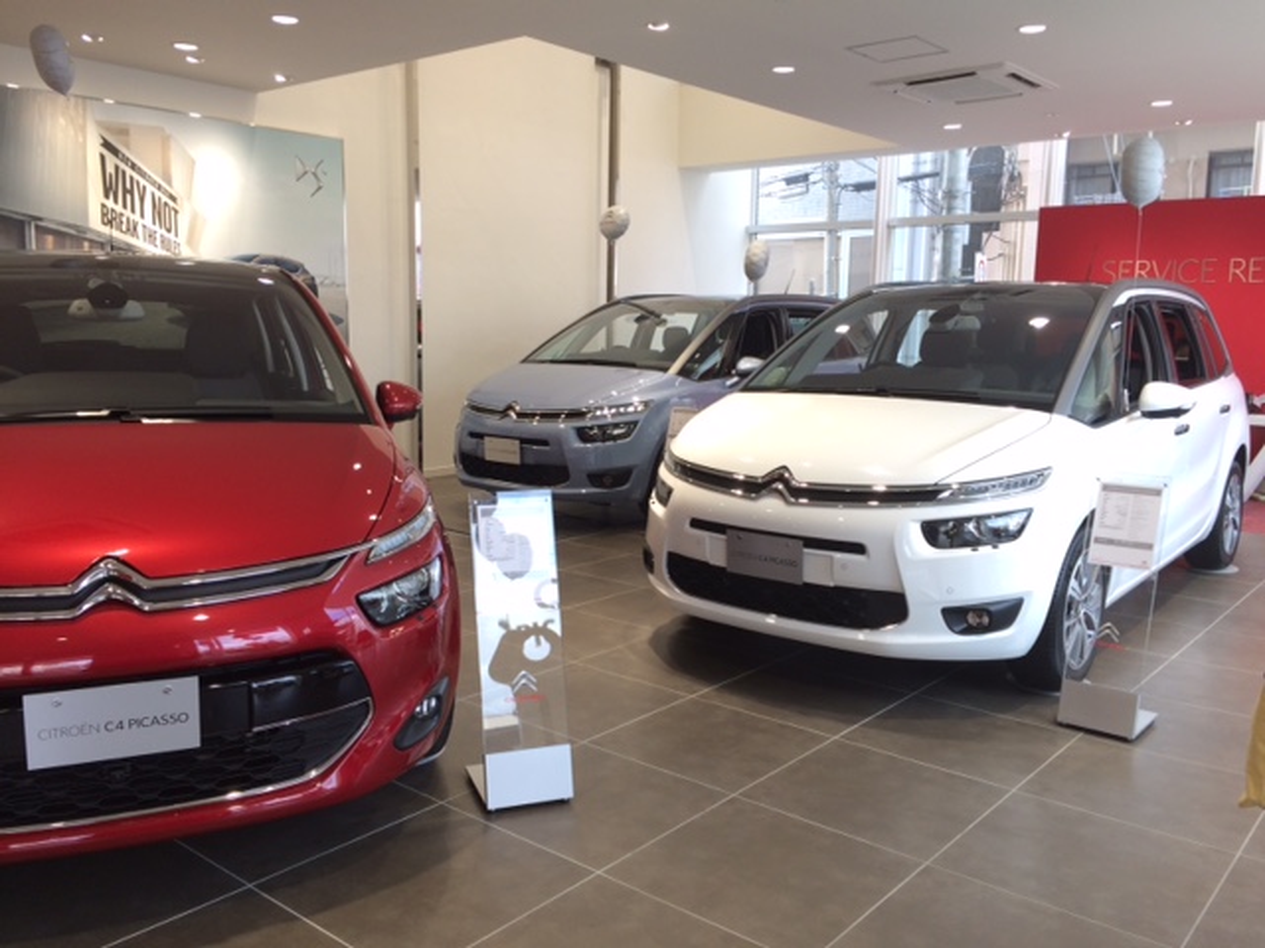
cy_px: 474
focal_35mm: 29
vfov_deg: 48.2
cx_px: 632
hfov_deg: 61.7
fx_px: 1060
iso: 32
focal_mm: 4.15
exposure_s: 1/60
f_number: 2.2
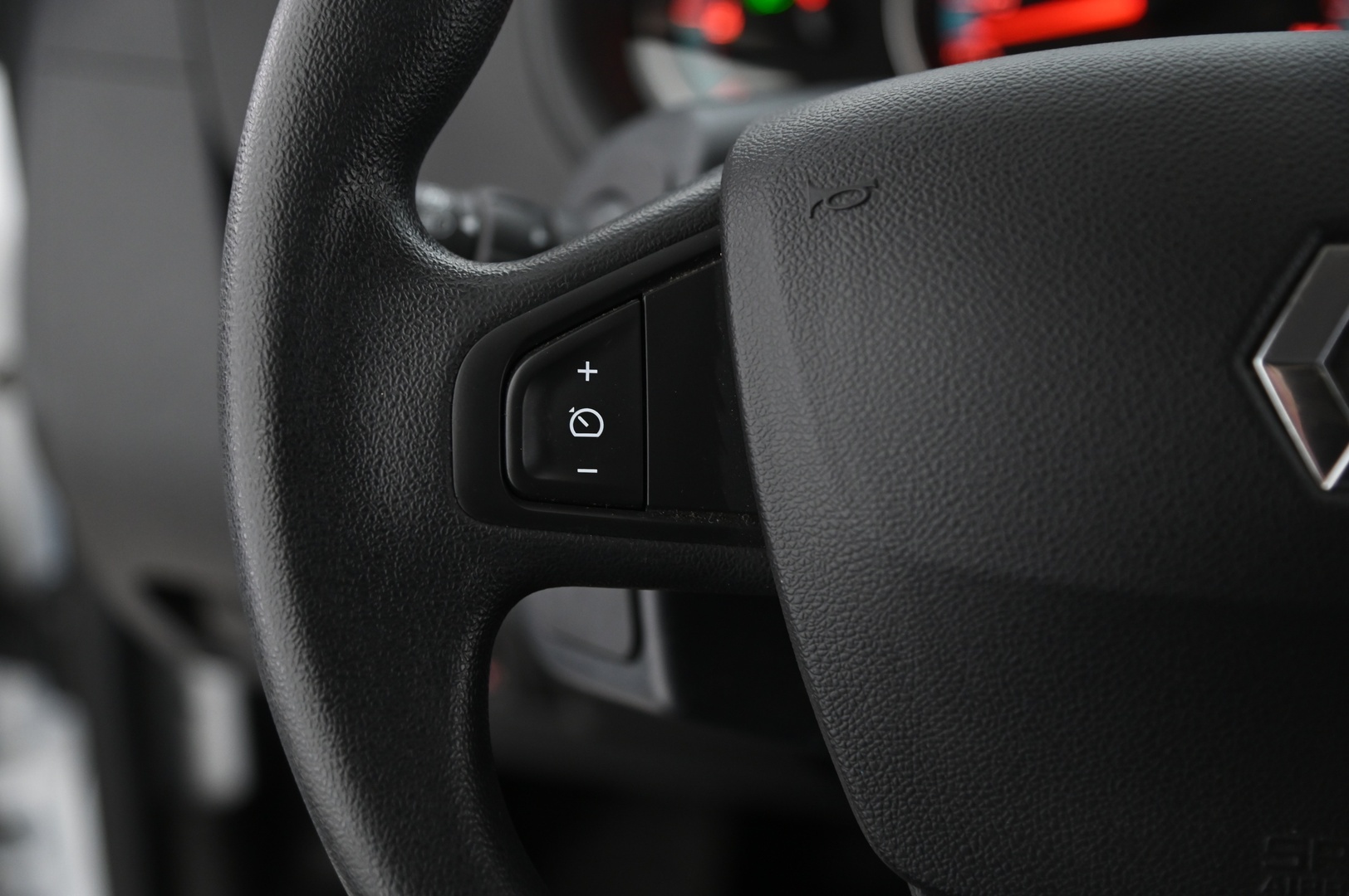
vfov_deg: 23.3
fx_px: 2172
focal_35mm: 58
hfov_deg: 34.5
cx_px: 674
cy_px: 448
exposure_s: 1/20
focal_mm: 58
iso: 2000
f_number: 4
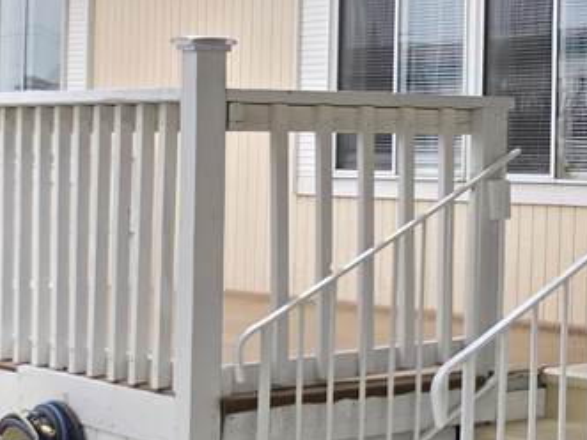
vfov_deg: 16.6
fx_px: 1509
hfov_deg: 17.8
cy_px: 192
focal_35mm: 89
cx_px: 1048
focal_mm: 5.4
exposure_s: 1/420
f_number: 1.8
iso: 25
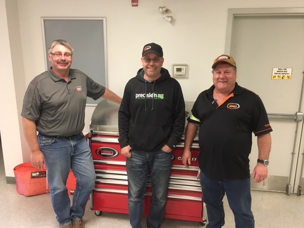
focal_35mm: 30
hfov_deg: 60.0
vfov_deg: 46.8
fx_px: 263
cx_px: 157
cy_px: 116
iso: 160
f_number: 2.2
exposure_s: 1/30
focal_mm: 4.15
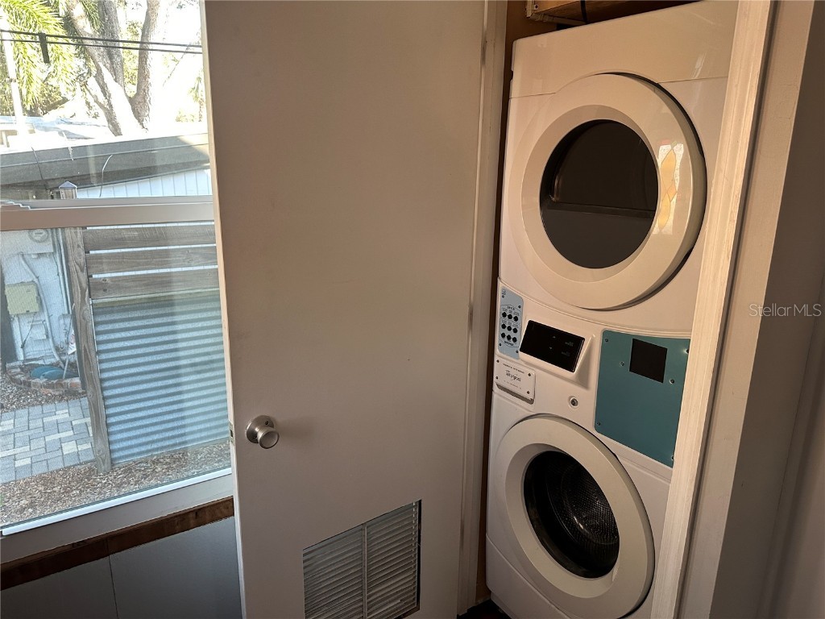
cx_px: 412
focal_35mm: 24
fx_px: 572
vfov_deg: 56.8
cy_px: 310
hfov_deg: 71.6
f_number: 1.78
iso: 250
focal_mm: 6.86
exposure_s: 1/121
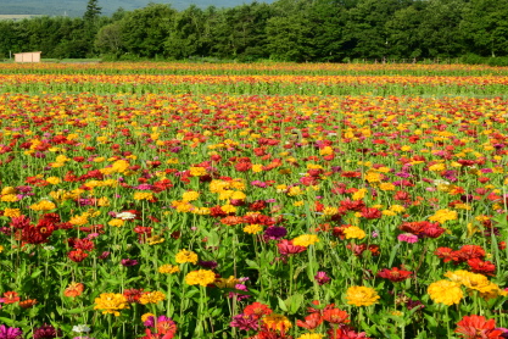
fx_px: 974
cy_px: 29
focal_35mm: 69
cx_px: 107
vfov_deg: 19.3
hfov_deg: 28.7
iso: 64
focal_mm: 36
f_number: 22
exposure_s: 1
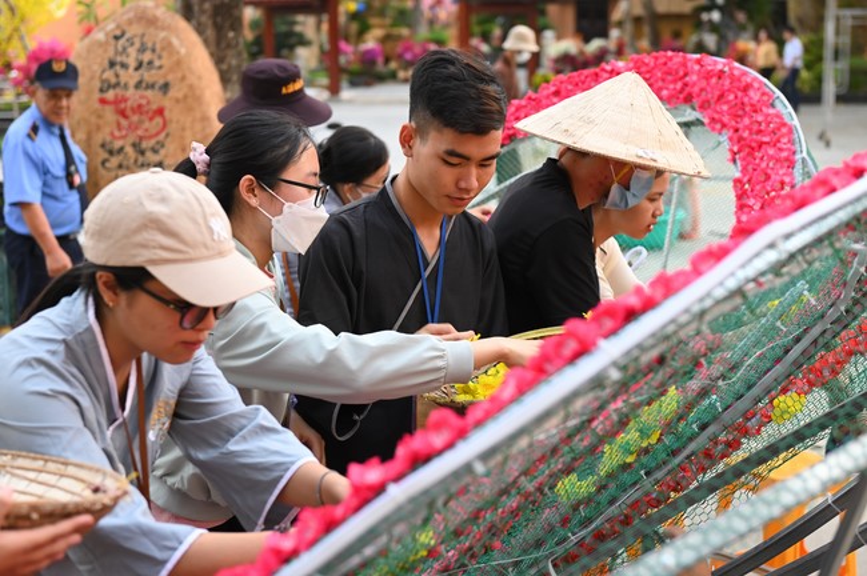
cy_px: 288
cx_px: 434
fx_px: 1492
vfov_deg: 21.9
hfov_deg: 32.4
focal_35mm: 62
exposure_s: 1/60
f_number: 4
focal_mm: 62
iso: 200
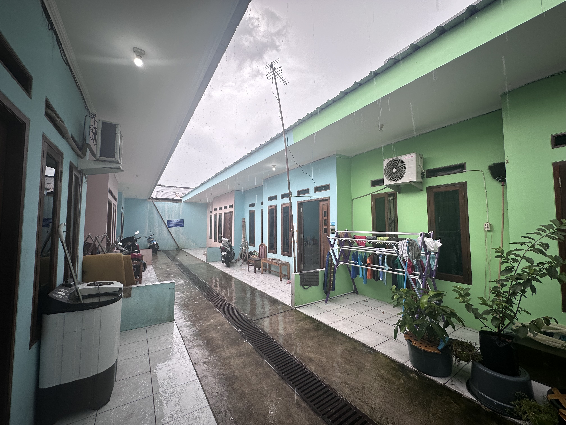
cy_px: 212
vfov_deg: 85.7
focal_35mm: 14
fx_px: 229
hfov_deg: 102.1
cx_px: 283
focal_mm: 2.22
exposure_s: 1/99
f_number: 2.2
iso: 50
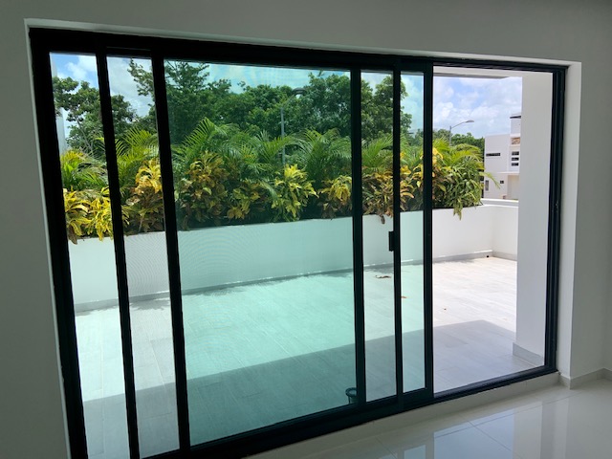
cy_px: 230
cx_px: 306
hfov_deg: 67.3
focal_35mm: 26
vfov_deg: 53.1
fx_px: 460
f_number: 1.8
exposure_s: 1/1634
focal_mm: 4.25
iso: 25
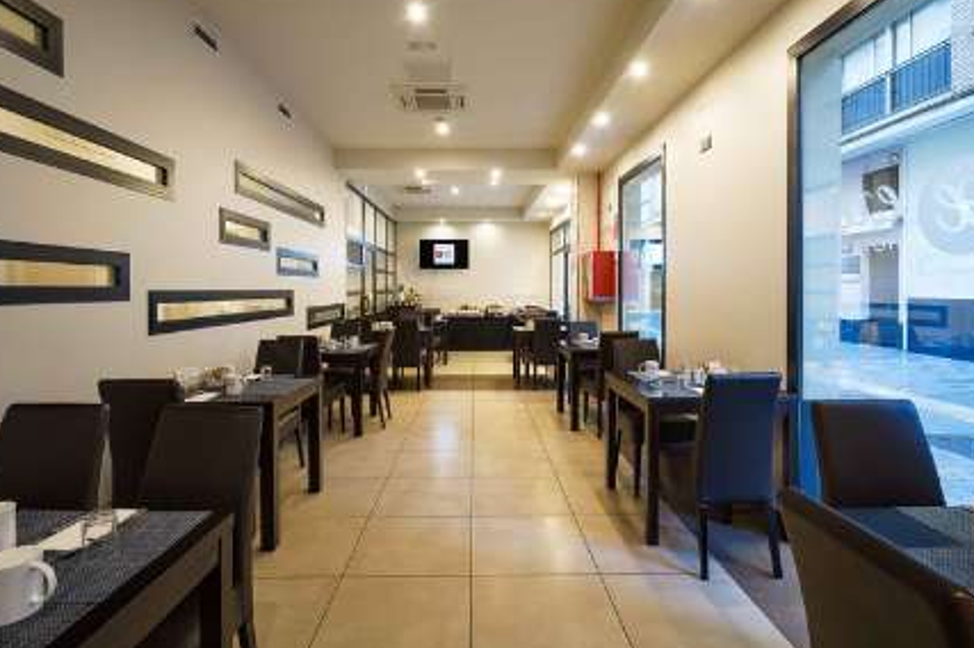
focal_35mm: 18
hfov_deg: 90.0
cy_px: 294
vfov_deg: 67.2
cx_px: 477
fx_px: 487
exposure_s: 8
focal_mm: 16
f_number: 11
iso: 100
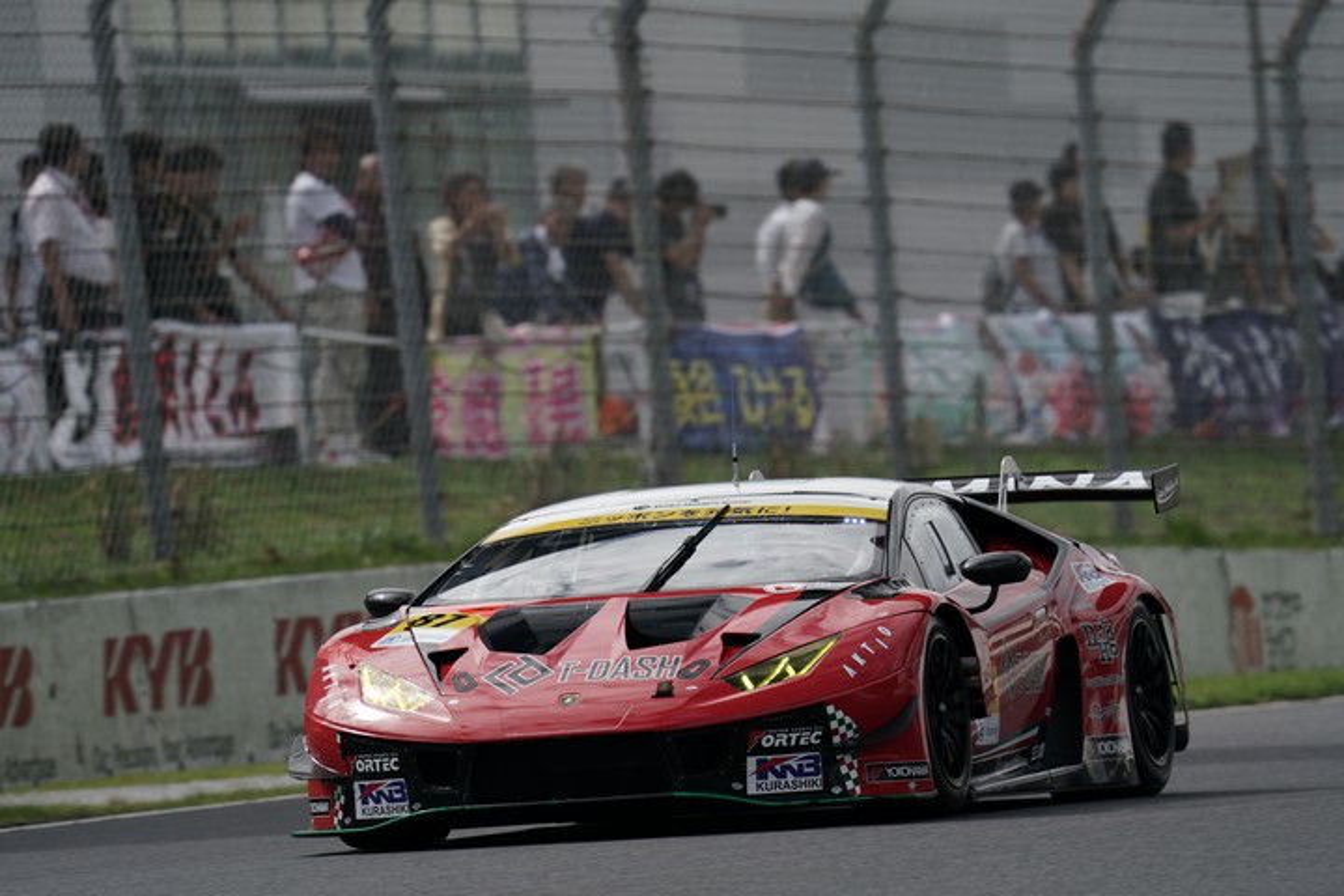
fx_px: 22398
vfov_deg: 2.3
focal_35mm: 600
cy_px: 448
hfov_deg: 3.4
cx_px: 672
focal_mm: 600
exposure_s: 1/800
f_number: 8
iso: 200
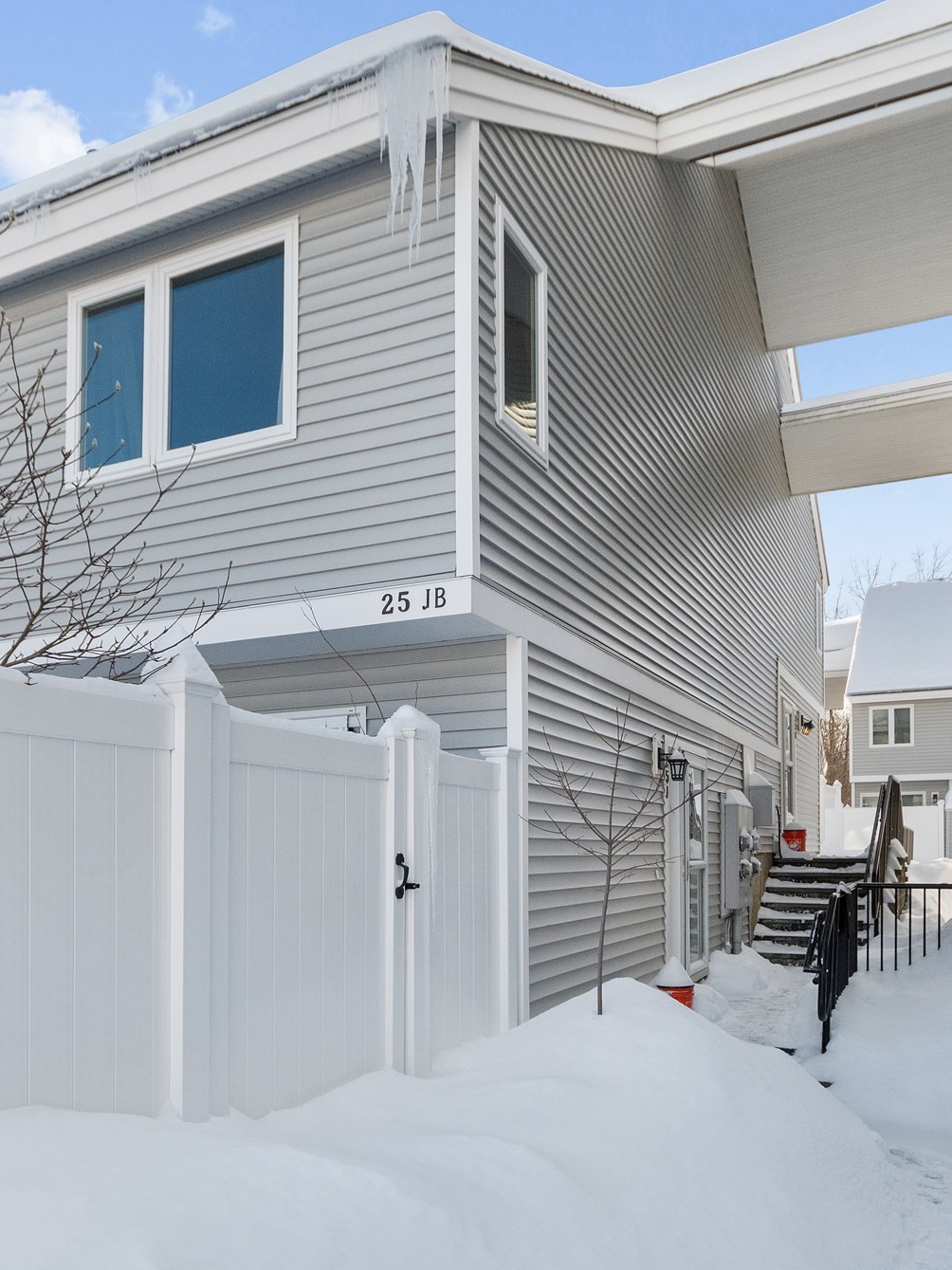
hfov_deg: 54.2
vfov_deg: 68.6
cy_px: 635
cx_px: 482
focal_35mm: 25
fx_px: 930
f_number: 5
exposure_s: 1/2500
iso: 640
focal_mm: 11.5
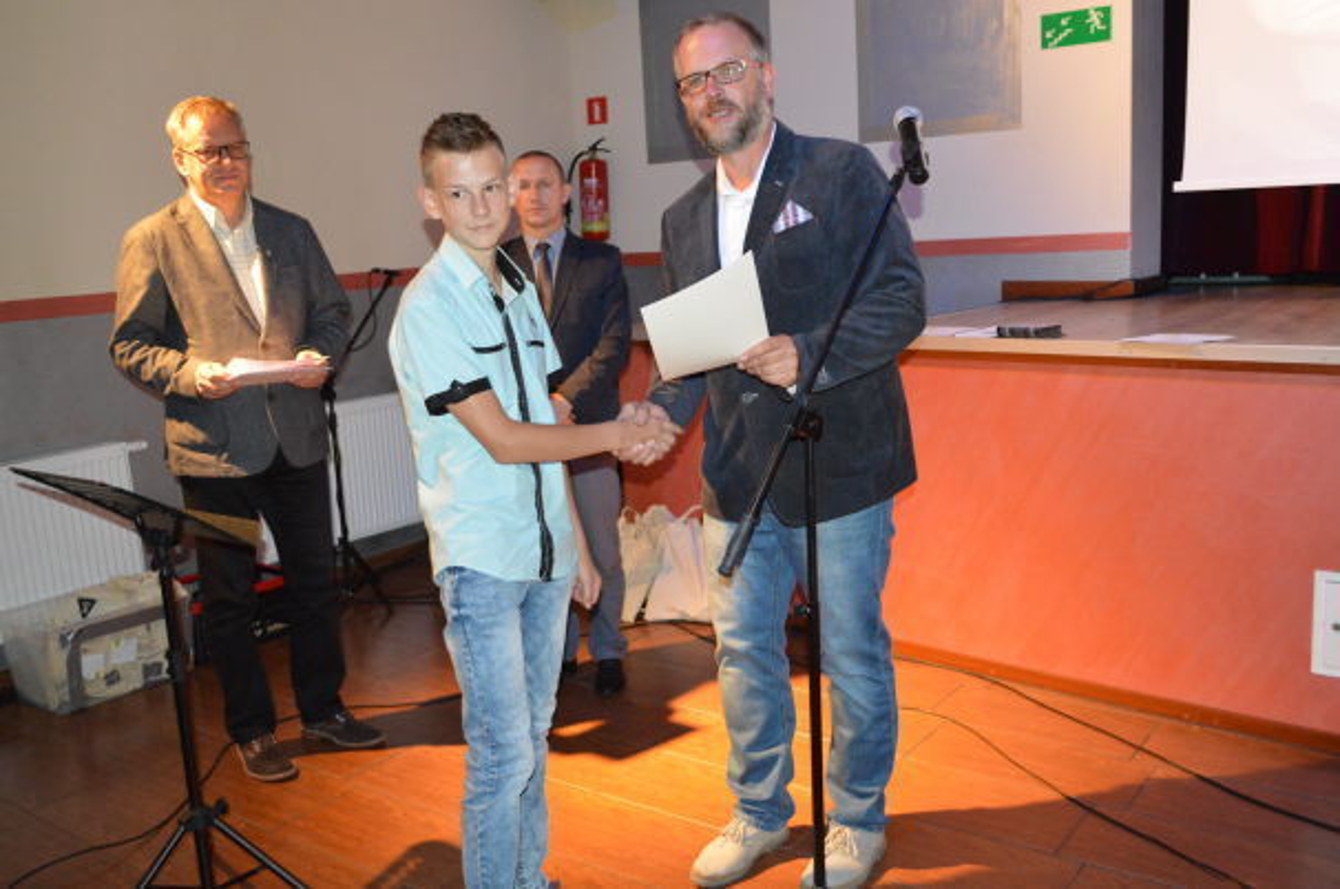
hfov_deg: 57.3
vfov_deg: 39.8
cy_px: 444
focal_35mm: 33
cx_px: 670
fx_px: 1226
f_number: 3.8
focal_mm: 22
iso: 2500
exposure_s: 1/60
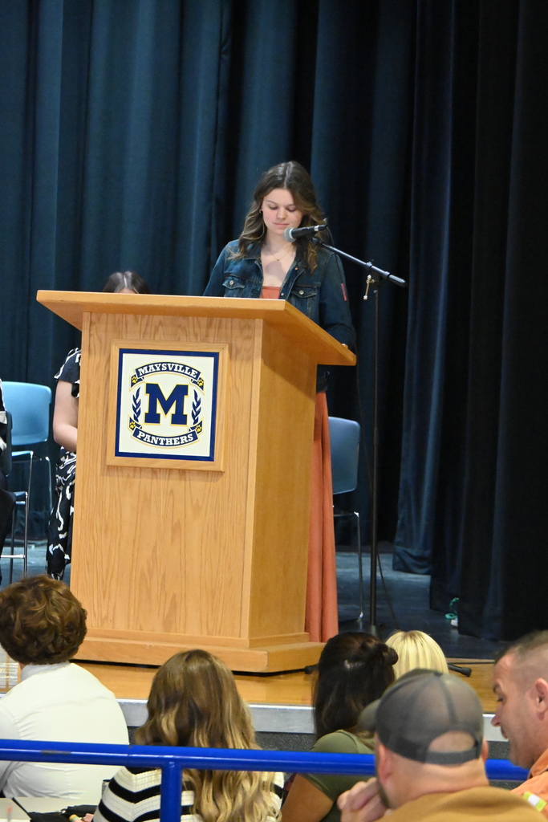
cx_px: 274
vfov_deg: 11.0
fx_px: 4279
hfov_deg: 7.3
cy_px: 411
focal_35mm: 188
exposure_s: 1/40
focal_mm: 125
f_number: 6.7
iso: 12800
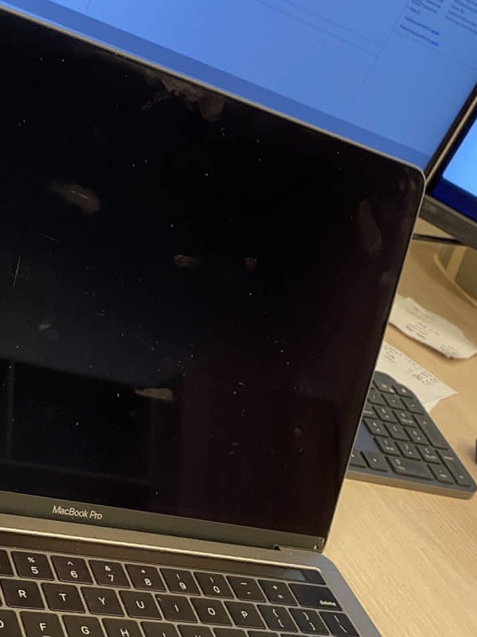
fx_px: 1029
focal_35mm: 56
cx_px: 134
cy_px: 489
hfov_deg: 25.9
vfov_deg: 33.6
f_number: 1.8
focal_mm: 4.25
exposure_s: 1/50
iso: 100
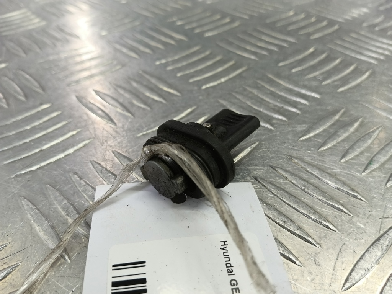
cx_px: 196
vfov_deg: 58.9
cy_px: 147
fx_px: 260
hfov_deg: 73.9
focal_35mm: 23
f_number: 1.6
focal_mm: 4.11
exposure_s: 1/50
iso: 111
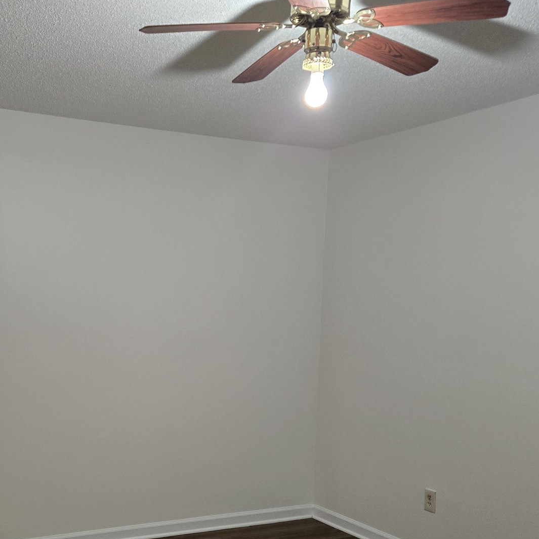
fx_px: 775
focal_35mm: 44
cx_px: 170
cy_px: 416
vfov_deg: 37.2
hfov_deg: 37.8
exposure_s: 1/120
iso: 250
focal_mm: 5.4
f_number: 1.8
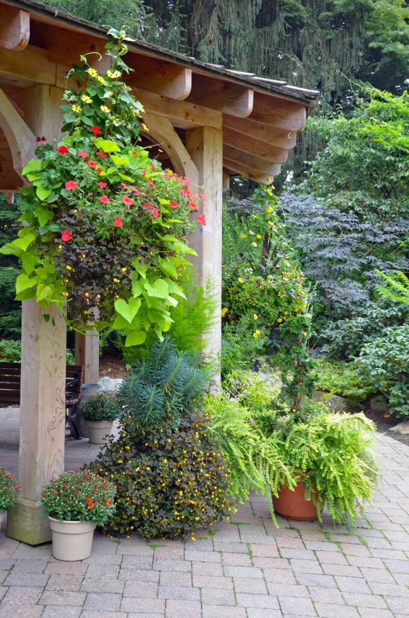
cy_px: 309
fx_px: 822
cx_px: 204
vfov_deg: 41.2
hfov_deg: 27.9
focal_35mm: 48
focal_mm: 32
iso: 320
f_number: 5.6
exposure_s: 1/125
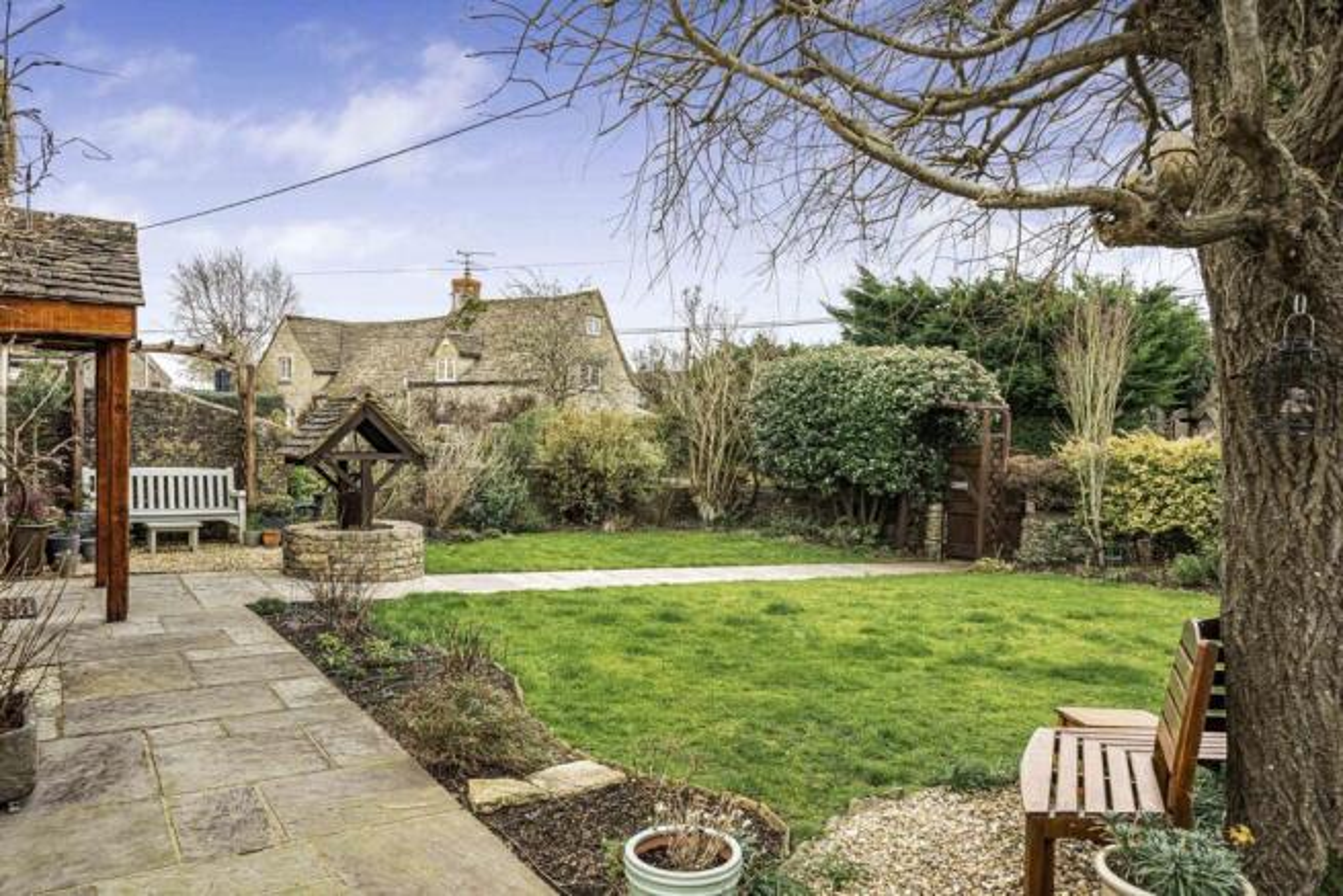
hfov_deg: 70.4
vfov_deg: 50.4
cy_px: 448
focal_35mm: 26
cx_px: 672
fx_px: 951
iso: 400
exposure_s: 1/40
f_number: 8
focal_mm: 25.5
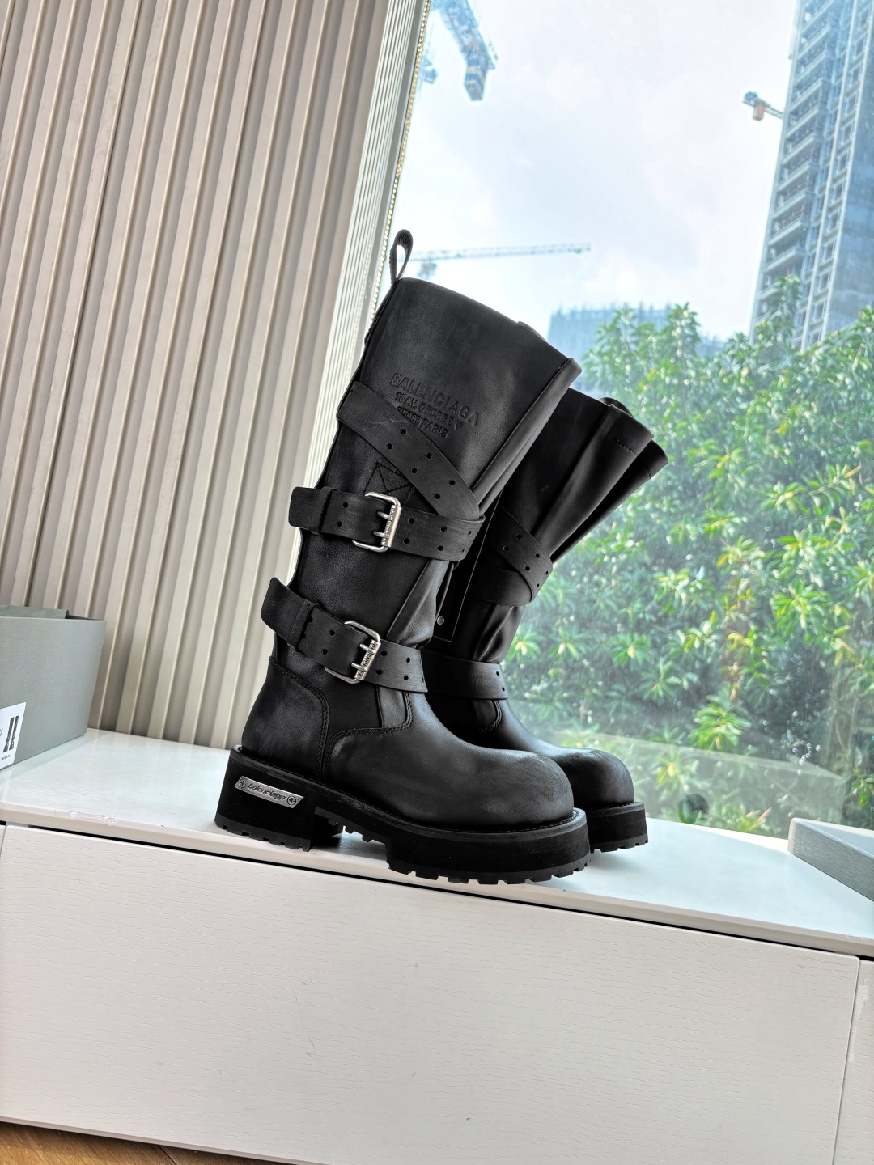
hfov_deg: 53.1
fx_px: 875
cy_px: 582
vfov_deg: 67.3
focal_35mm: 26
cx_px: 437
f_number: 1.6
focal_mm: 5.96
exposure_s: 1/193
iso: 40
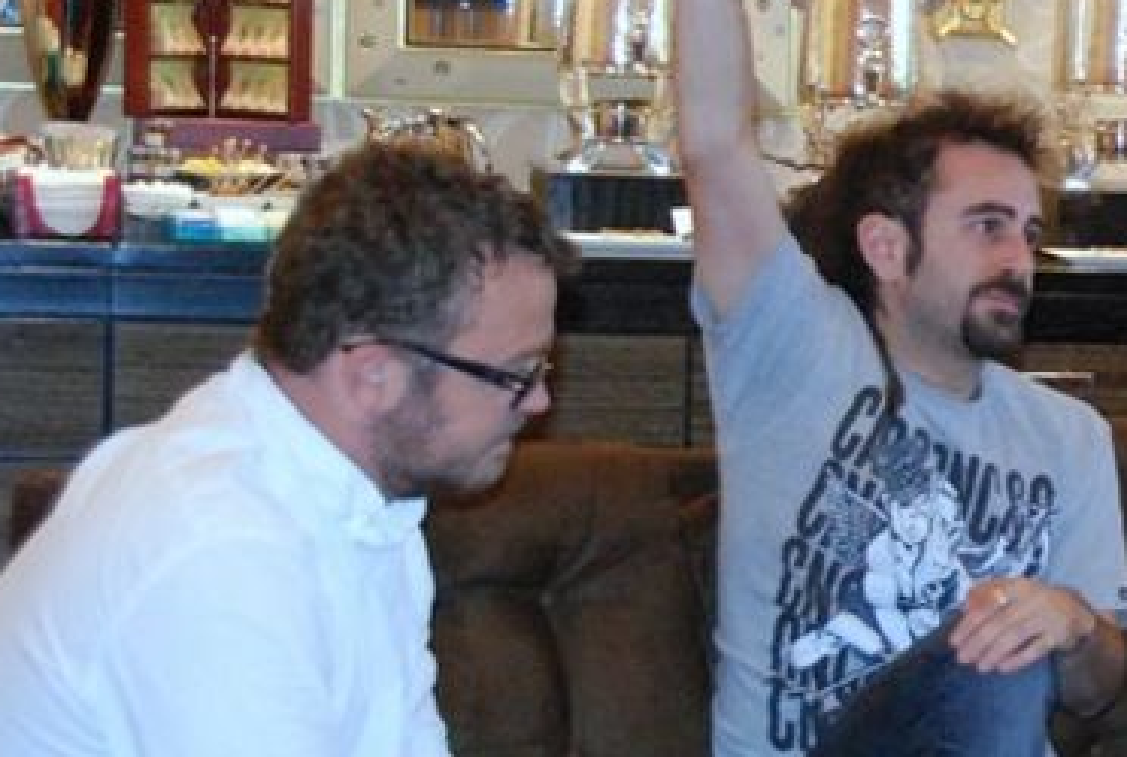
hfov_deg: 13.6
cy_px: 321
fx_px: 4550
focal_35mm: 145
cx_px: 1418
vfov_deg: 9.5
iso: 1600
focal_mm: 36
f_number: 5.6
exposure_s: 1/60
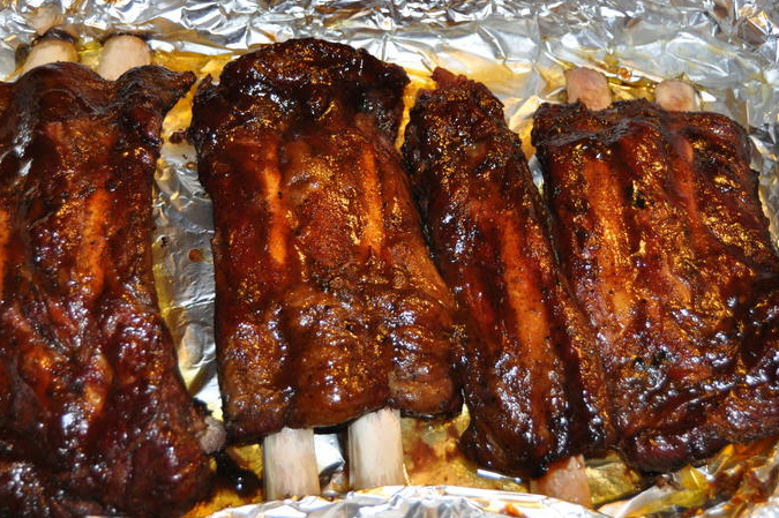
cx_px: 350
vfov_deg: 21.2
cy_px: 249
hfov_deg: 31.4
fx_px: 1384
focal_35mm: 64
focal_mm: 32
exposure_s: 1/60
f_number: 4.5
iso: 800
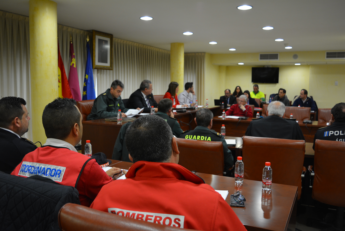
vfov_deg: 40.0
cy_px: 116
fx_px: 316
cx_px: 172
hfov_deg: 57.2
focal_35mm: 33
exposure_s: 1/60
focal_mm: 22
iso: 800
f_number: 3.8
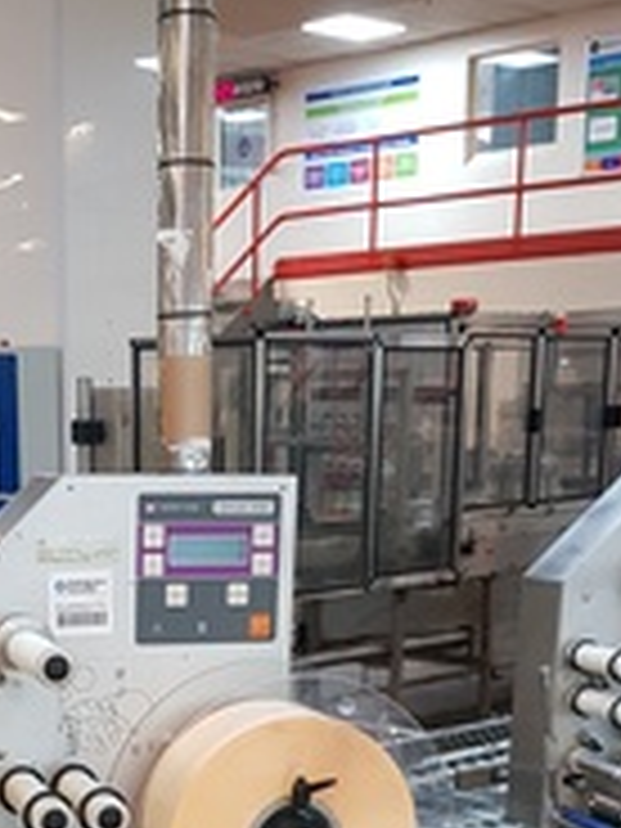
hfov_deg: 21.2
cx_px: 81
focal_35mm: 68
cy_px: 819
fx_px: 1627
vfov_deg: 27.0
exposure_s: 1/33
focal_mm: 4.3
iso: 200
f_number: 1.7
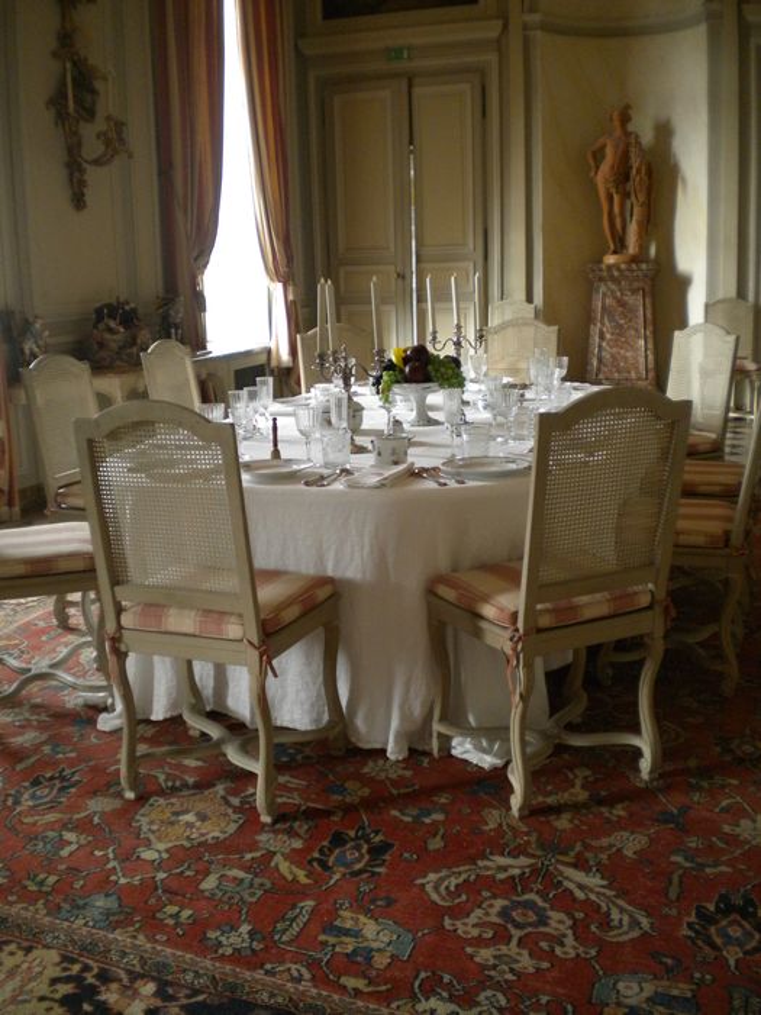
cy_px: 508
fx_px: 1026
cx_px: 380
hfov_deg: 40.7
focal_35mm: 35
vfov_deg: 52.6
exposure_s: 1/60
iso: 310
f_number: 3.1
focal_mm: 6.3
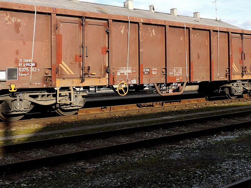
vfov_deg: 34.9
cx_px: 133
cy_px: 67
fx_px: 297
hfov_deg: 45.7
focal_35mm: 41
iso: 100
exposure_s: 1/800
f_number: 3
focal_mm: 4.3
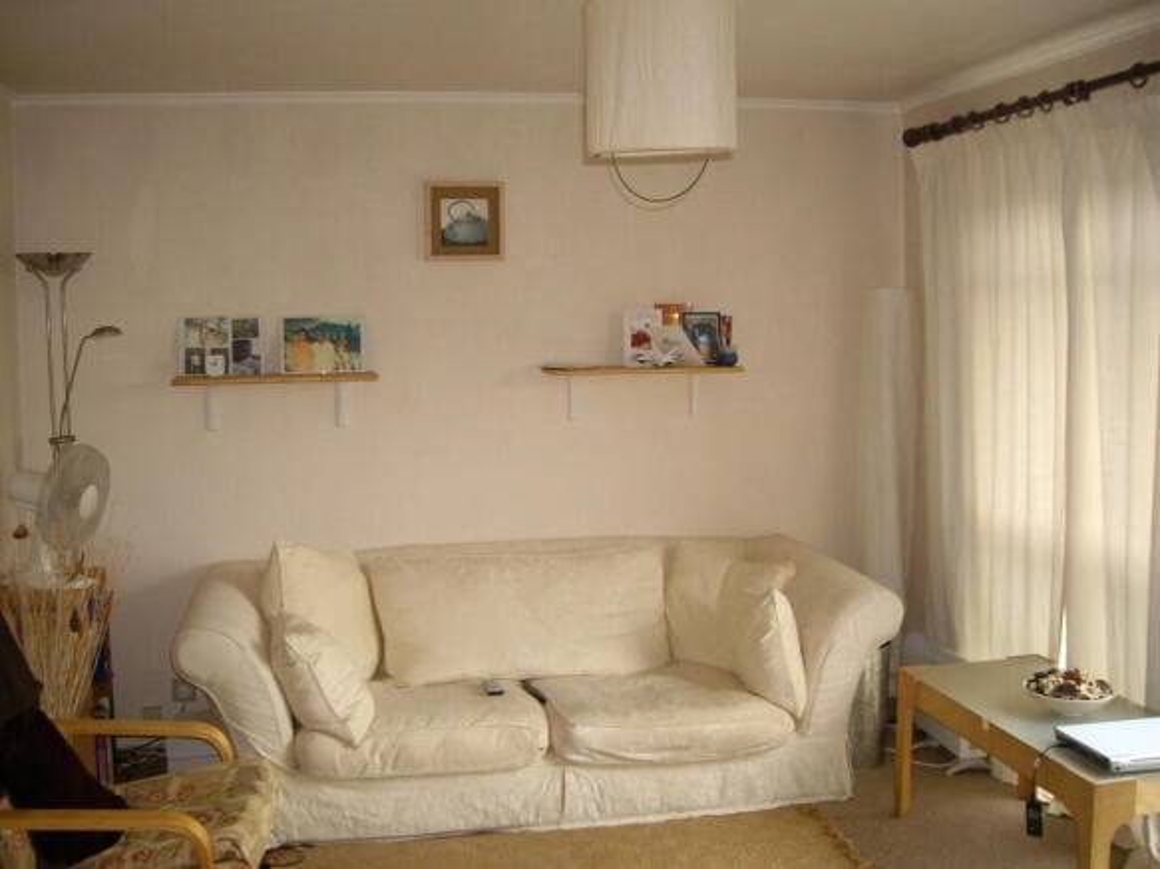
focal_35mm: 38
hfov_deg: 49.0
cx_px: 580
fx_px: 1273
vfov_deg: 37.7
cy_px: 434
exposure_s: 1/40
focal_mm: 6.2
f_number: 2.7
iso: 200
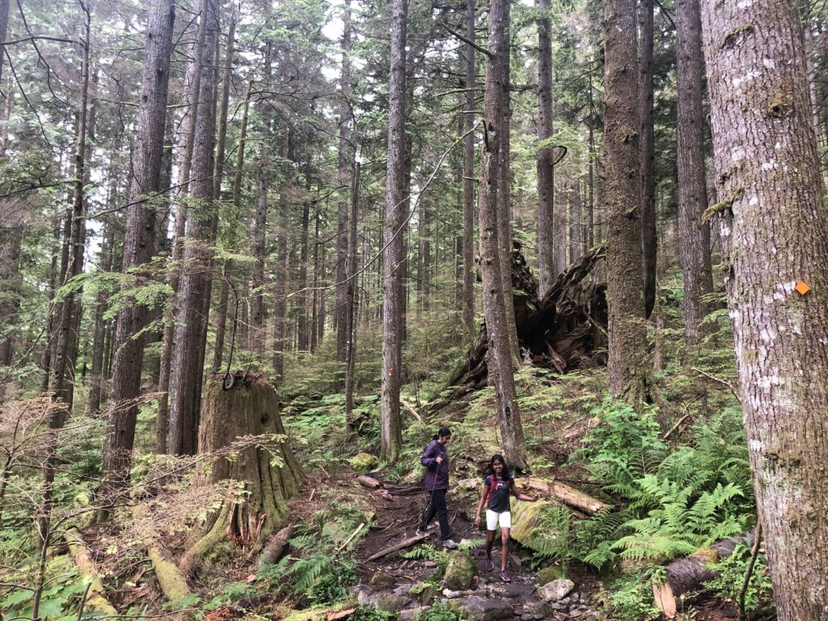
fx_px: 670
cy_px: 310
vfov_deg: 49.7
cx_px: 414
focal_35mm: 28
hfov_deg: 63.4
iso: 40
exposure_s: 1/24
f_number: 1.8
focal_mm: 3.99
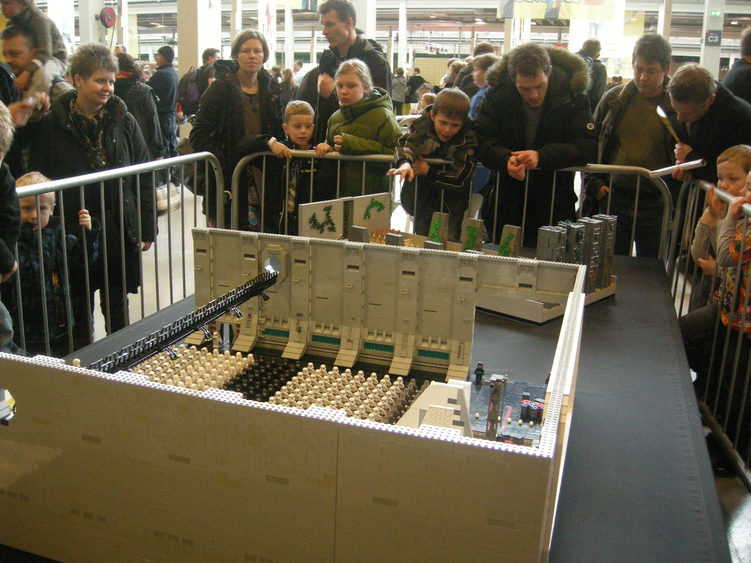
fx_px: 781
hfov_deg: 51.4
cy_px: 282
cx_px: 376
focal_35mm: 36
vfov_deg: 39.7
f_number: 2.7
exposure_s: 1/27.2
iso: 400
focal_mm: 7.5
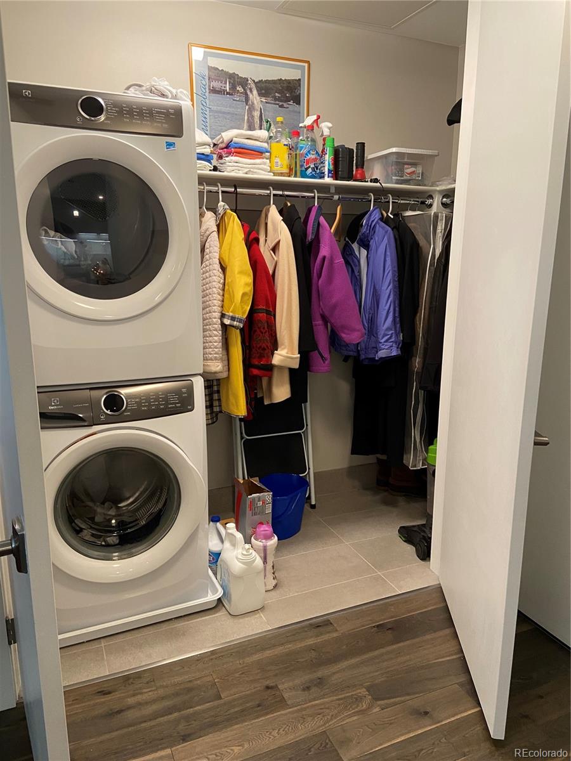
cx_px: 286
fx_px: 572
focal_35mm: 26
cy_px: 380
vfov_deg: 67.3
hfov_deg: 53.1
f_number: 1.8
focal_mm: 4.25
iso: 160
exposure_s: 1/60
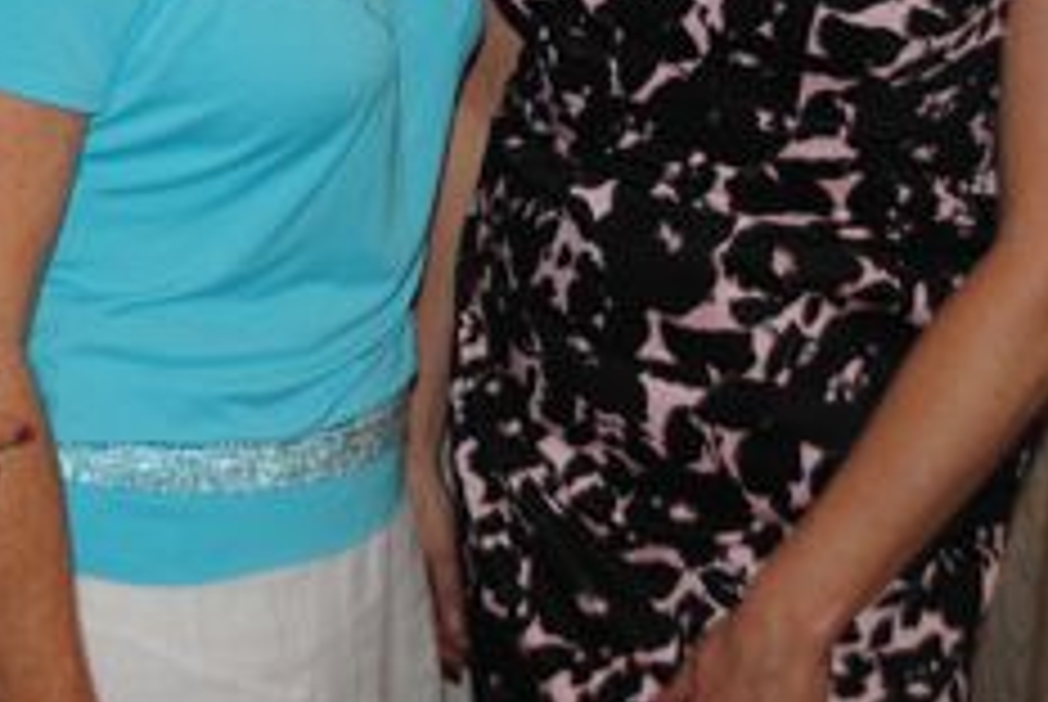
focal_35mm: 85
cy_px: -166
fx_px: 2478
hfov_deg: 23.7
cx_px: 328
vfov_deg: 15.5
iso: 200
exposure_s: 1/60
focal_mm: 22
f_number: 4
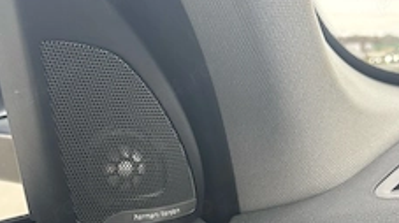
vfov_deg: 22.2
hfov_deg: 41.4
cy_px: 262
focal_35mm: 50
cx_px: 192
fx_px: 528
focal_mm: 5.96
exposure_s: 1/121
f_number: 1.6
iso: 125
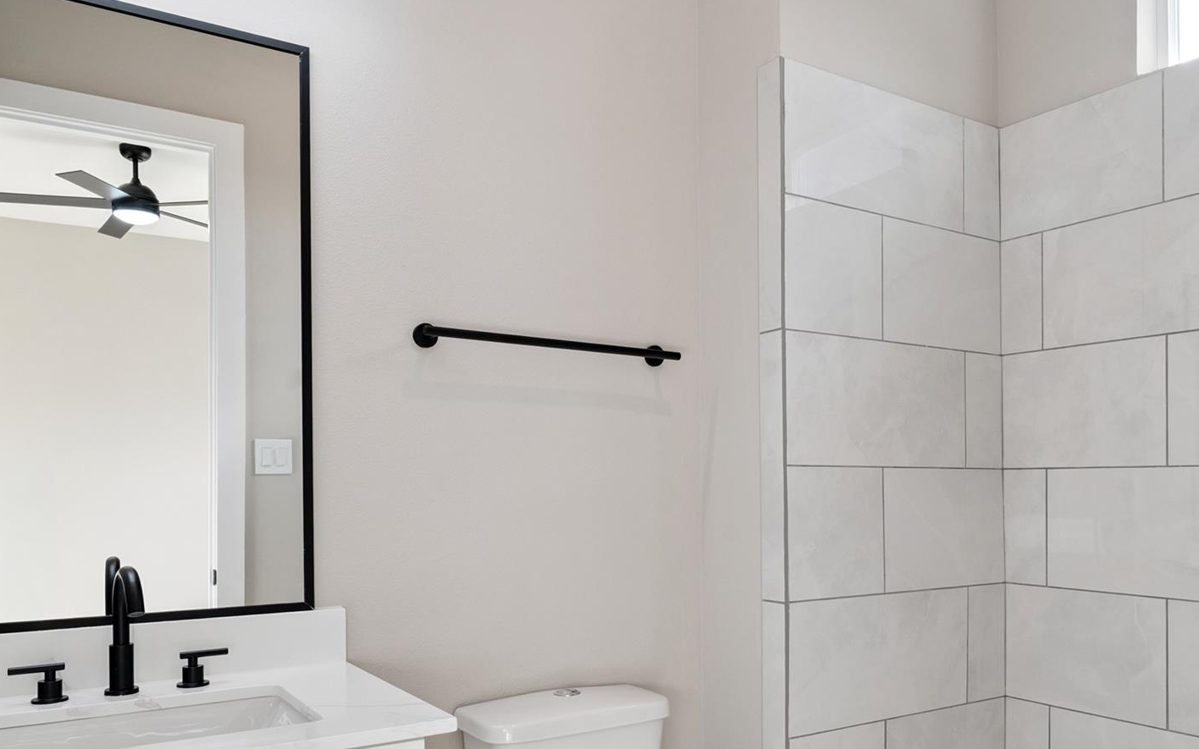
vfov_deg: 44.0
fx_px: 915
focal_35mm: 28
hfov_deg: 66.2
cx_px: 680
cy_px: 486
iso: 200
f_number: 9
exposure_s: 1/13
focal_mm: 19
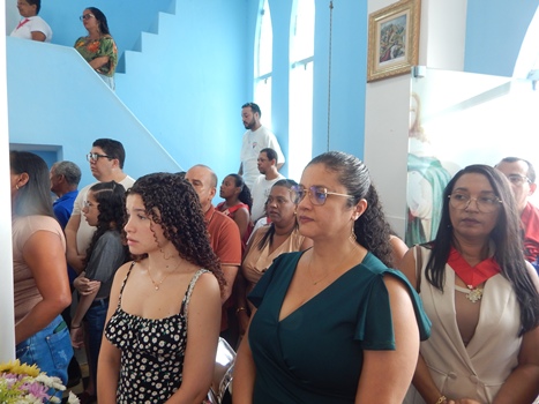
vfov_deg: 61.1
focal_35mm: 22
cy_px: 202
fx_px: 342
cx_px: 270
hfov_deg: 76.4
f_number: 3
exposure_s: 1/40
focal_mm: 4
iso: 125
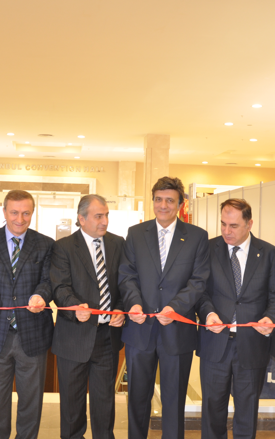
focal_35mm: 49
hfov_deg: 26.3
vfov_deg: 41.2
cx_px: 85
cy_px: 219
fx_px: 585
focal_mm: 21
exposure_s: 1/13
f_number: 3.8
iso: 320
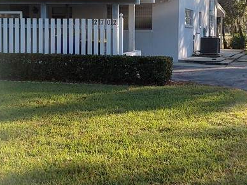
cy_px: 43
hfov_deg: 29.2
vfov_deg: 22.0
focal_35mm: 66
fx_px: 471
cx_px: 164
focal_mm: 4.69
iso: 50
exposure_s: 1/1226
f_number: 1.8
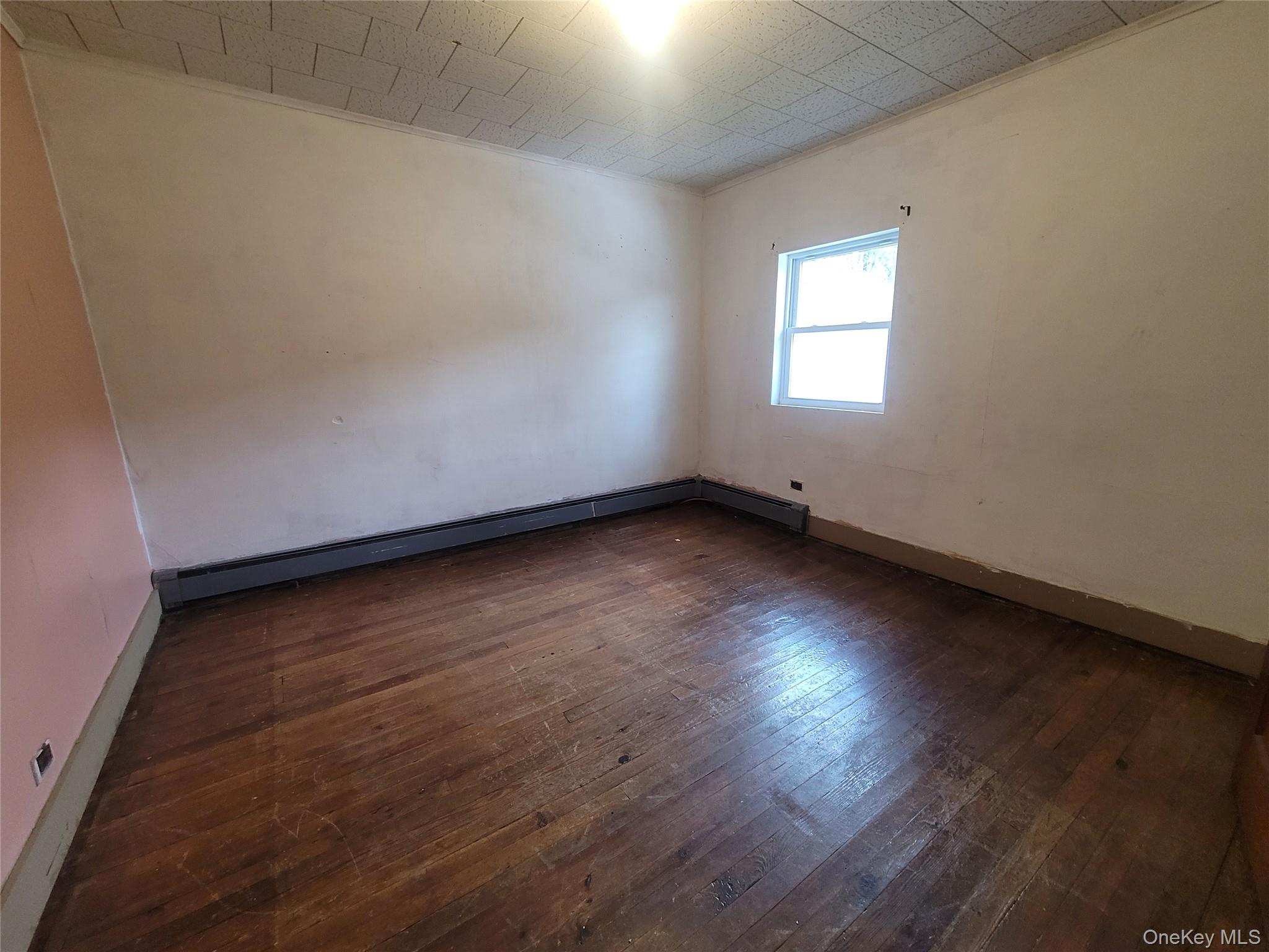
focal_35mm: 13
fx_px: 477
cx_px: 634
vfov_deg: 89.9
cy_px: 476
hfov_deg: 106.2
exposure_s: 1/40
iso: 320
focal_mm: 2.2
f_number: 2.2
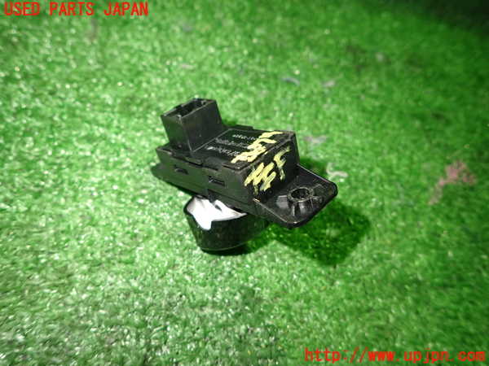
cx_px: 244
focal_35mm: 25
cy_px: 183
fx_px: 353
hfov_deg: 69.4
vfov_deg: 54.9
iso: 250
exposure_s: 1/30
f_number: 2
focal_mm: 4.5
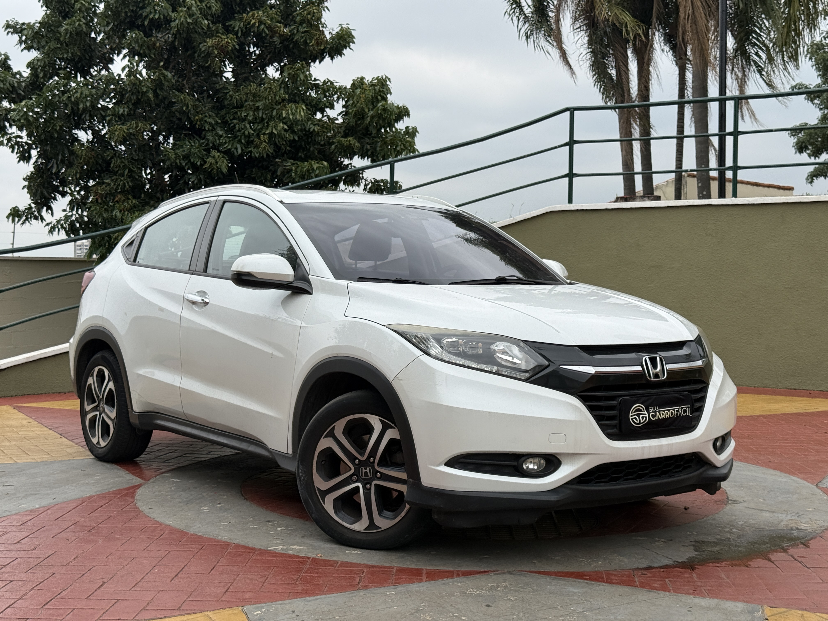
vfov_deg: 30.3
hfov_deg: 39.7
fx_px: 1148
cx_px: 414
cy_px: 310
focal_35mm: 48
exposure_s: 1/5587
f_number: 1.78
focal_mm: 6.76
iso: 64
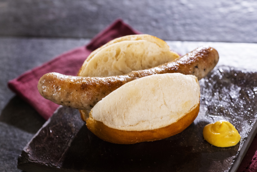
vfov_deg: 16.1
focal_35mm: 85
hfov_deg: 23.9
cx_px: 128
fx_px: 607
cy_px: 86
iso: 3200
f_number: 8
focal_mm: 85
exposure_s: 1/100
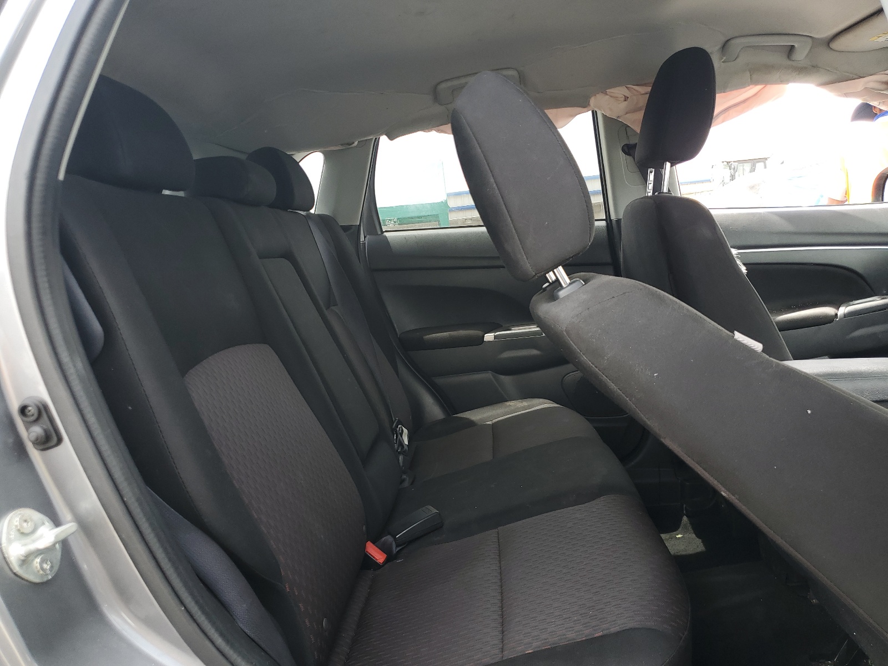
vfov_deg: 53.1
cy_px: 333
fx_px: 667
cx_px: 444
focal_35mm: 26
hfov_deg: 67.3
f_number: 1.5
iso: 50
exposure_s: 1/233
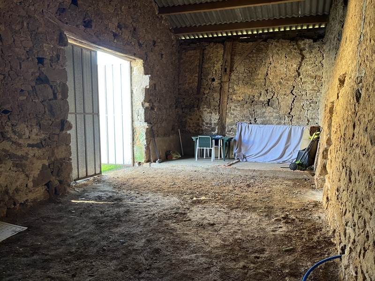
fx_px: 282
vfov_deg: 53.1
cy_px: 140
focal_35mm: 26
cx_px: 188
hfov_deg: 67.3
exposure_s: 1/60
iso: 200
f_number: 1.6
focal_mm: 5.1
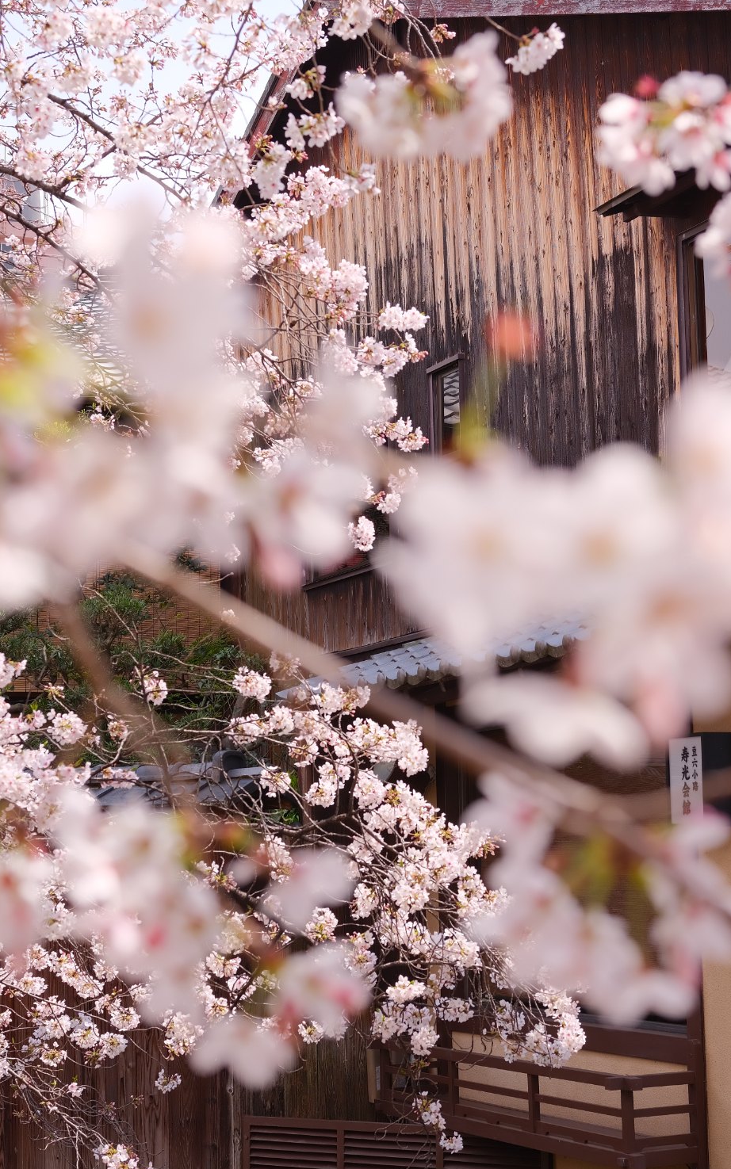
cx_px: 399
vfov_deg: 29.8
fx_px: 2199
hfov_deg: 18.9
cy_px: 595
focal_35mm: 69
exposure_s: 1/320
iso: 200
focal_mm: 45
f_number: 5.6
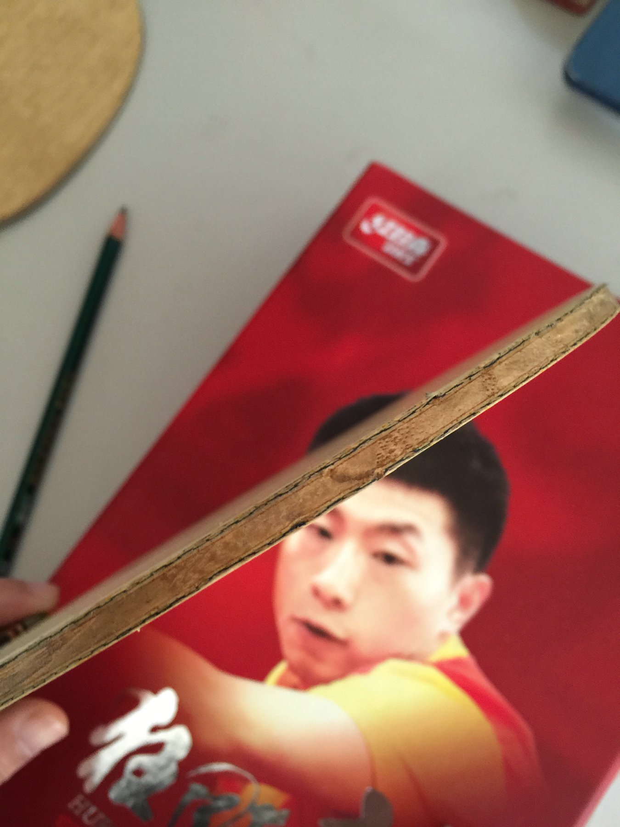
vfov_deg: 61.7
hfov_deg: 48.2
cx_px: 310
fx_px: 693
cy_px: 414
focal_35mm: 29
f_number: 2.2
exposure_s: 1/4
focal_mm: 4.15
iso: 80
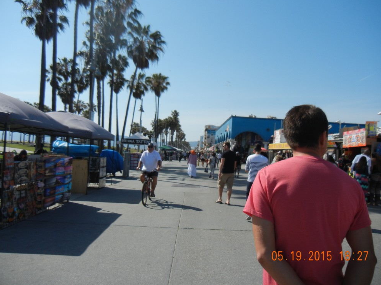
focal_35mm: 31
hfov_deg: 58.3
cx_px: 196
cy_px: 139
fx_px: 341
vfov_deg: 45.4
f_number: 7
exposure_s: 1/585
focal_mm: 5.4
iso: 160
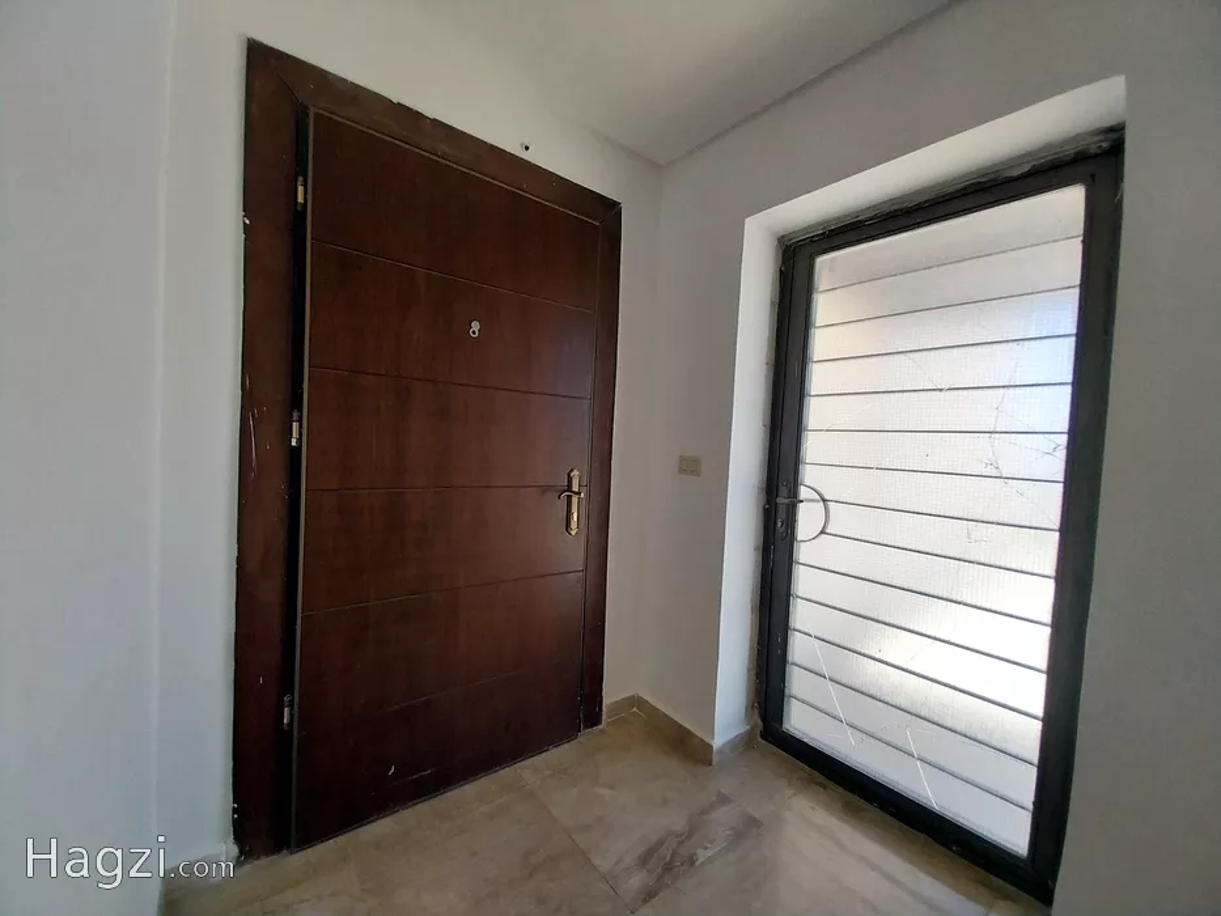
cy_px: 458
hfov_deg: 106.2
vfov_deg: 89.9
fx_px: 459
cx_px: 610
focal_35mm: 13
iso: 64
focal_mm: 1.3
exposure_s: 1/245
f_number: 2.2
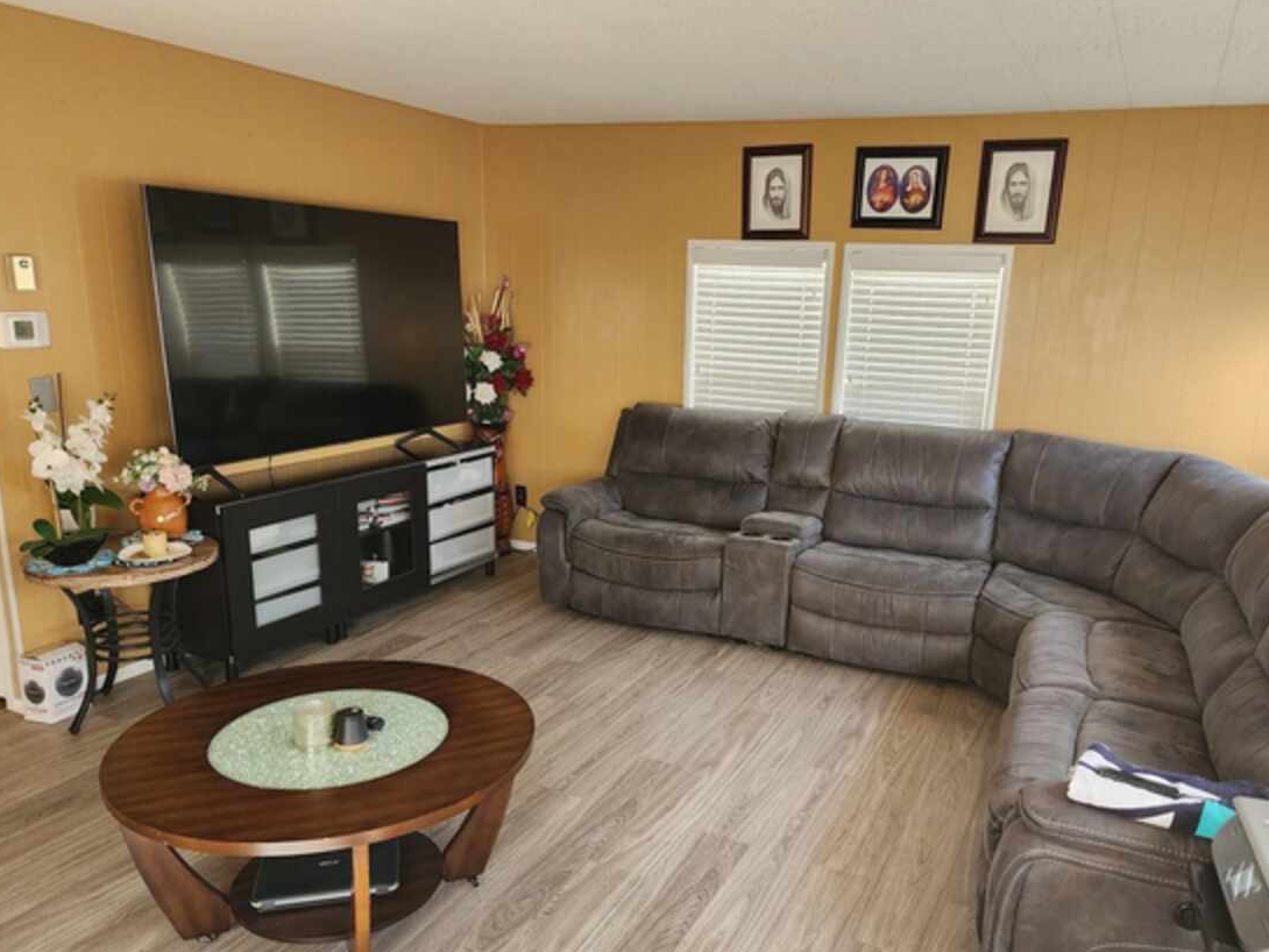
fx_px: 990
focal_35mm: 27
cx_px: 695
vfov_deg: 51.2
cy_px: 547
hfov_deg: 65.2
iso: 640
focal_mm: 6.4
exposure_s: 1/120
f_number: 1.8
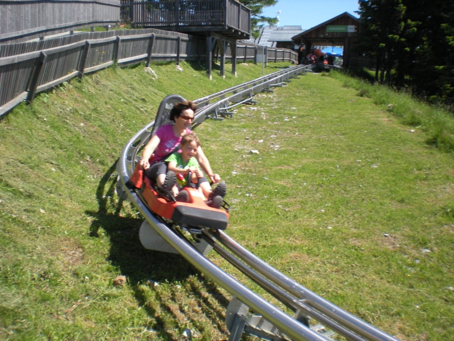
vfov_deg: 37.7
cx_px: 227
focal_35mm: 38
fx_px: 498
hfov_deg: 49.0
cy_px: 170
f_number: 4.6
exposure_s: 1/279
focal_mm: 6.3
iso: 64
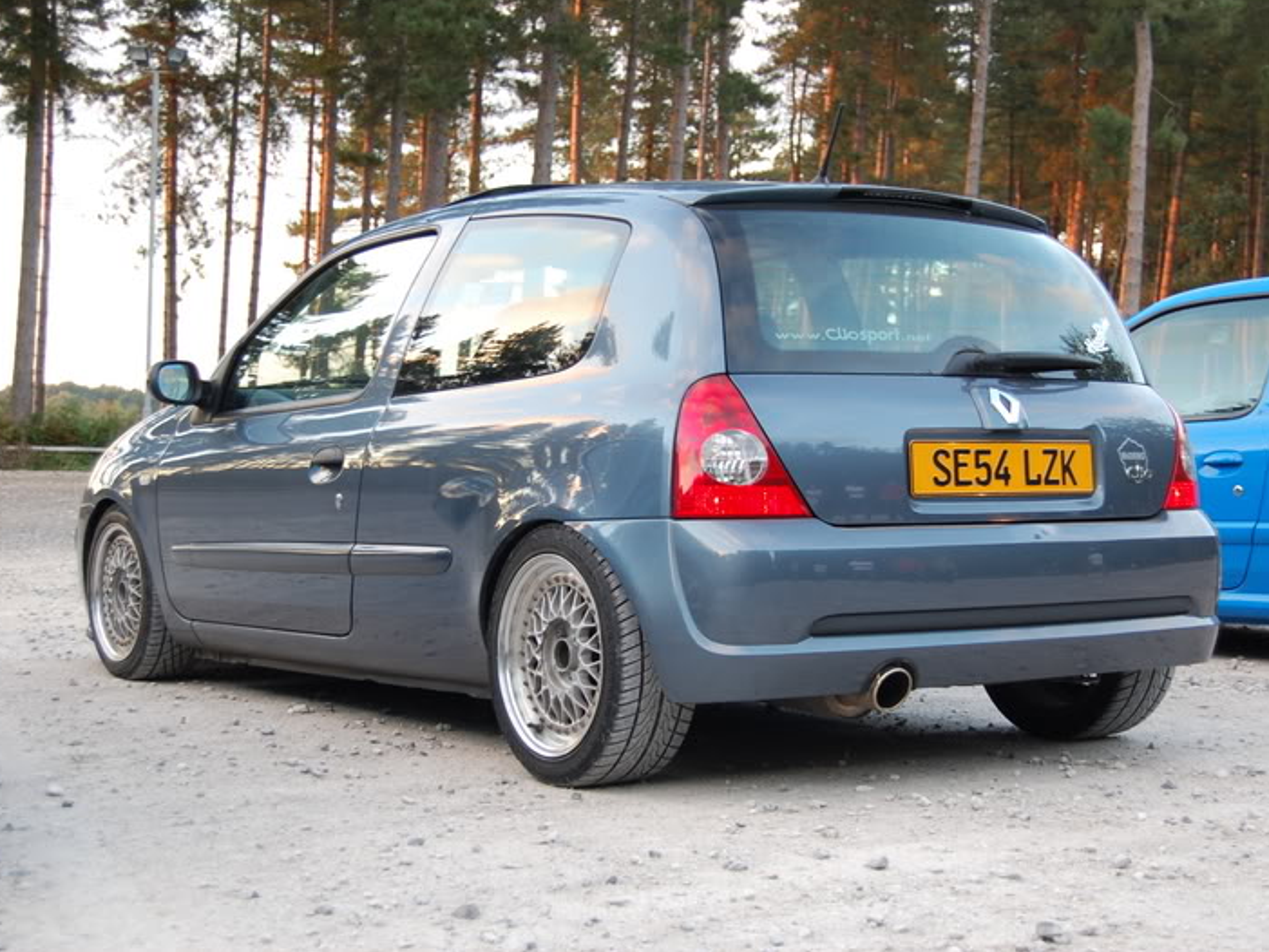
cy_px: 474
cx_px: 639
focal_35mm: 58
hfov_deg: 33.5
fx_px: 2110
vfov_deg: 25.4
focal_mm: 35
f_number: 4.8
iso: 400
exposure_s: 1/40
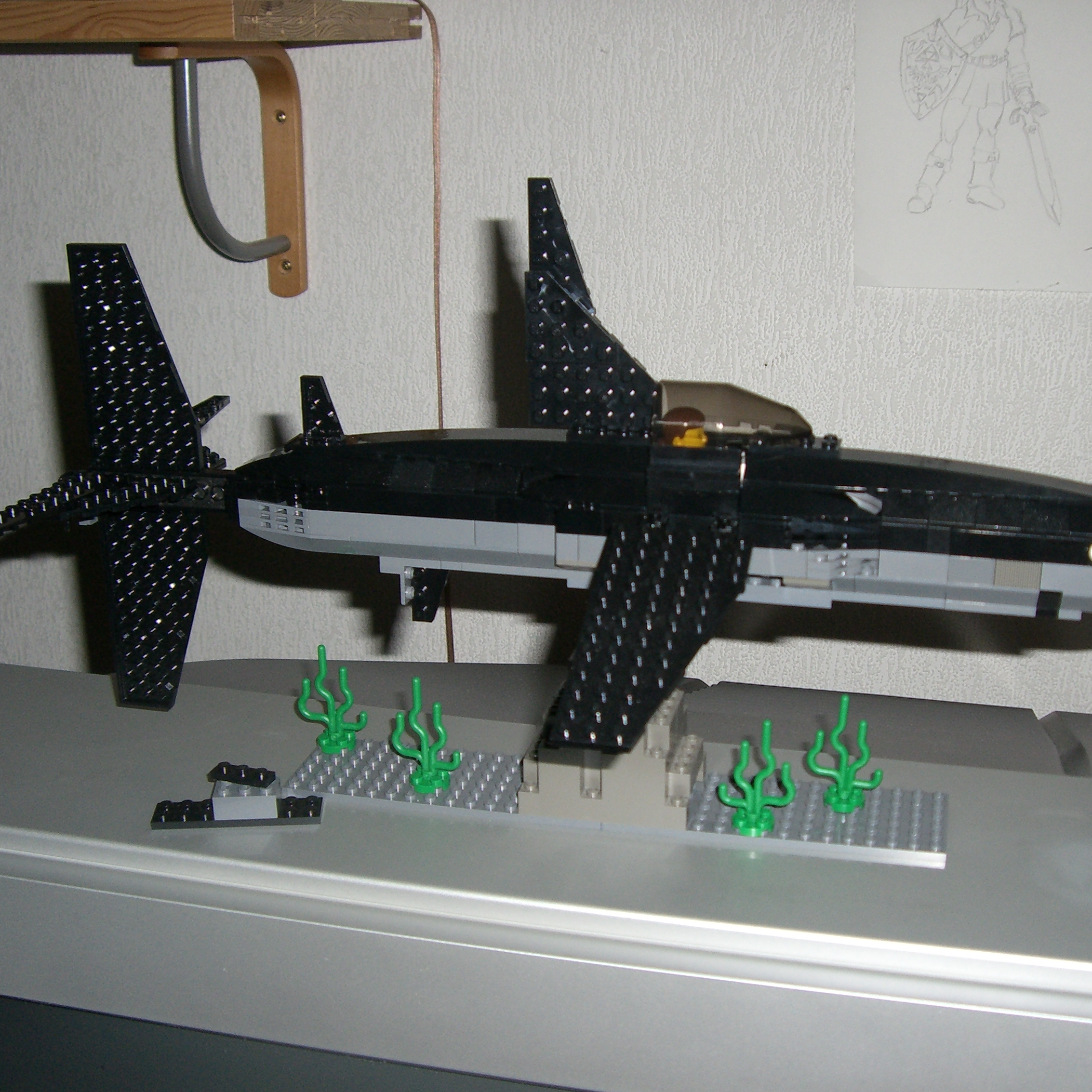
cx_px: 638
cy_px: 545
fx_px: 1606
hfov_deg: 37.4
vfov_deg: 37.6
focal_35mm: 45
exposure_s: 1/60
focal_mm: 6.2
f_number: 2.7
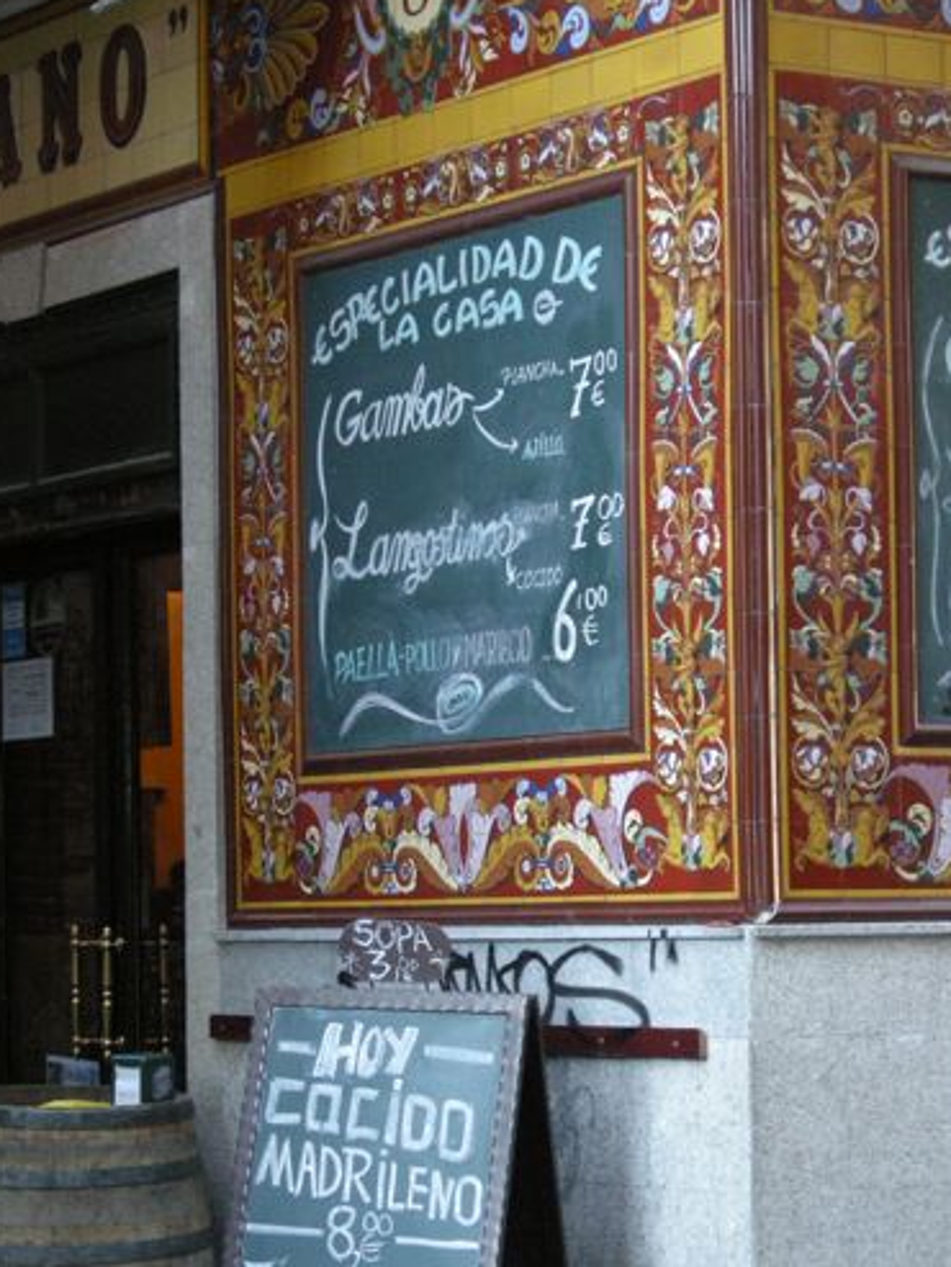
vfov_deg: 17.4
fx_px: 4137
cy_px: 753
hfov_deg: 13.1
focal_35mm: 113
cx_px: 440
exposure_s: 1/44
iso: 400
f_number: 4.3
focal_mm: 18.6
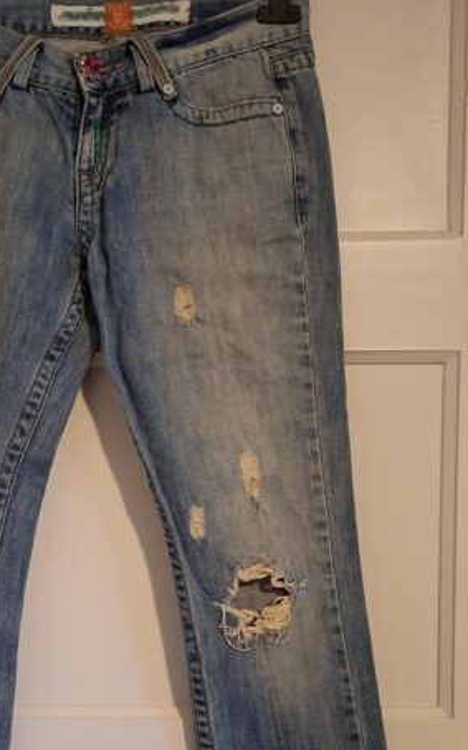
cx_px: 91
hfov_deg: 29.1
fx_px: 879
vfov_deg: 45.4
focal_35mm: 43
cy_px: 515
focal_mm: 5.54
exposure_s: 1/20
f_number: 1.8
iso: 800
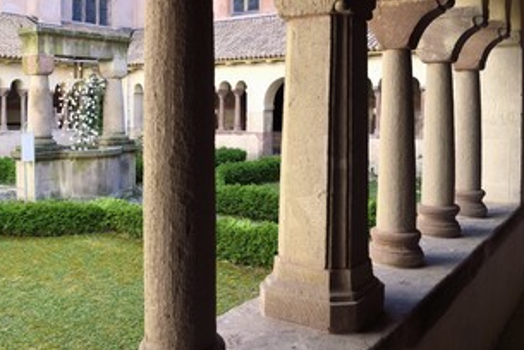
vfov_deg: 39.8
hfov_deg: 57.2
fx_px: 481
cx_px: 258
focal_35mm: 33
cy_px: 130
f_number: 10
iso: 200
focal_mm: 24
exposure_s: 1/60
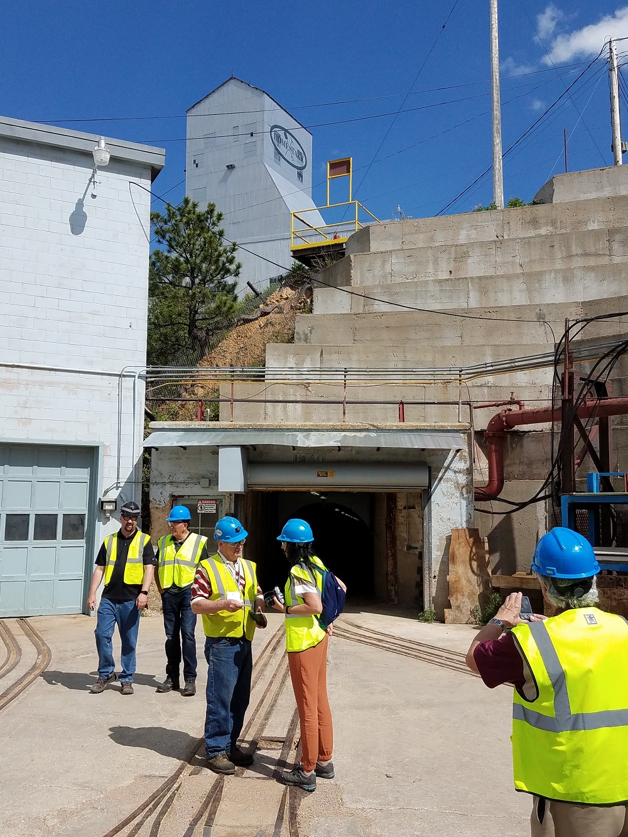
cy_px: 418
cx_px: 314
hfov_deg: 53.1
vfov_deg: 67.3
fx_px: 629
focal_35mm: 26
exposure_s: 1/3296
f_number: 1.7
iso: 40
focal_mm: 4.2
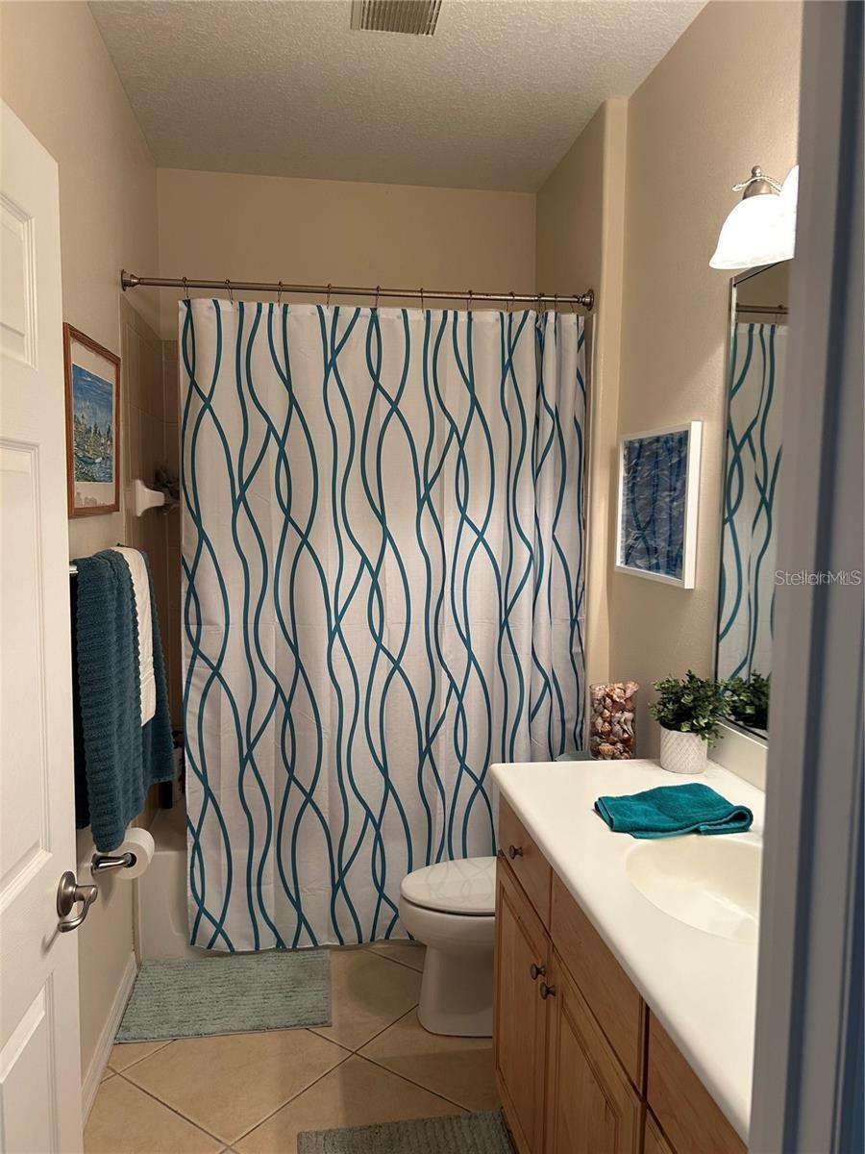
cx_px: 432
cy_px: 577
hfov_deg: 53.1
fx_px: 866
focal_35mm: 26
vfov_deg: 67.3
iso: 100
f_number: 1.5
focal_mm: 5.7
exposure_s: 1/60
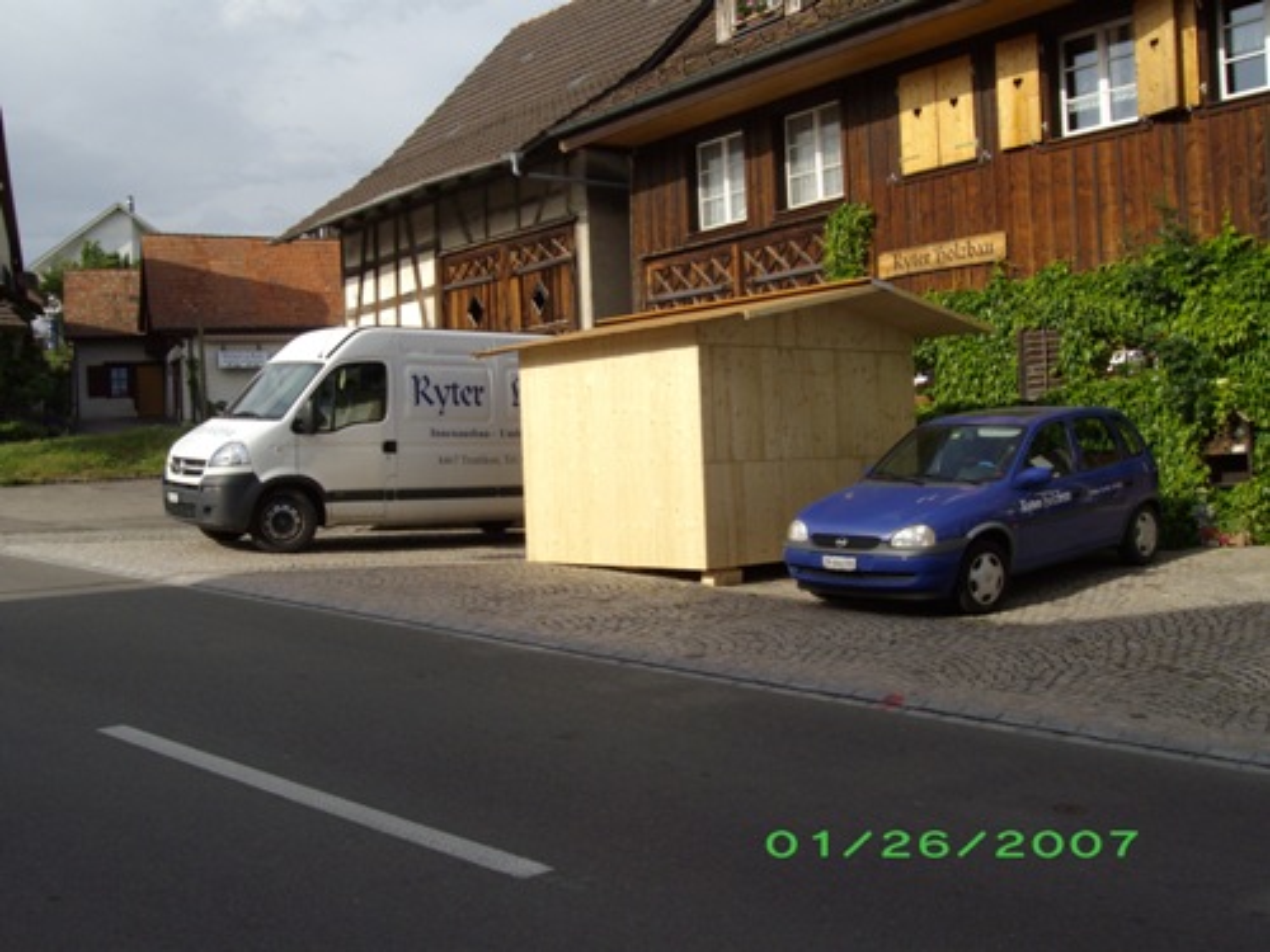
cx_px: 635
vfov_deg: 39.7
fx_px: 1321
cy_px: 476
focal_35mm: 36
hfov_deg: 51.4
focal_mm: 6
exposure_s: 1/500
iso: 80
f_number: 4.8
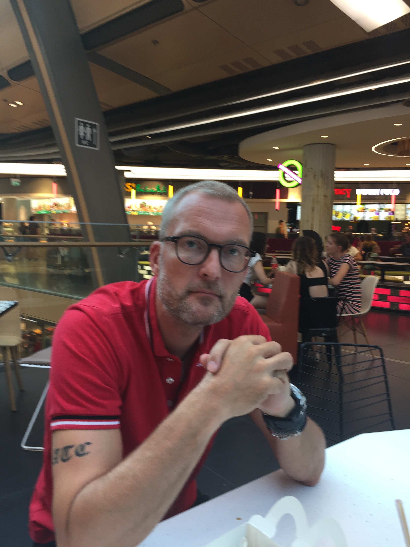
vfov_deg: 61.7
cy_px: 274
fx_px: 458
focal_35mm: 29
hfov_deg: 48.2
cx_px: 205
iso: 40
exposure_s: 1/50
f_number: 2.2
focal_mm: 4.15
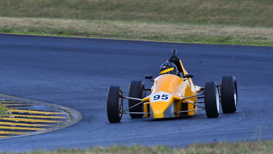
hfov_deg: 2.6
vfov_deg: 1.5
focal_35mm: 836
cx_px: 129
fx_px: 6052
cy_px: 60
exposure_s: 1/640
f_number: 11
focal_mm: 500
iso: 1000
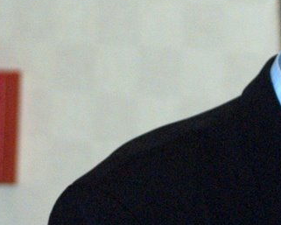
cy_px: 140
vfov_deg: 2.5
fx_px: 5241
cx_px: 440
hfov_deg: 3.1
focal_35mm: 630
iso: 400
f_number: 5.6
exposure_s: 1/125
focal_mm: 140
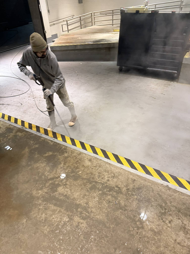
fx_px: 176
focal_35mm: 24
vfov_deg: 71.6
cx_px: 95
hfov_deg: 56.8
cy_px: 127
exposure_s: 1/56
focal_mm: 6.76
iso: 400
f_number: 1.78
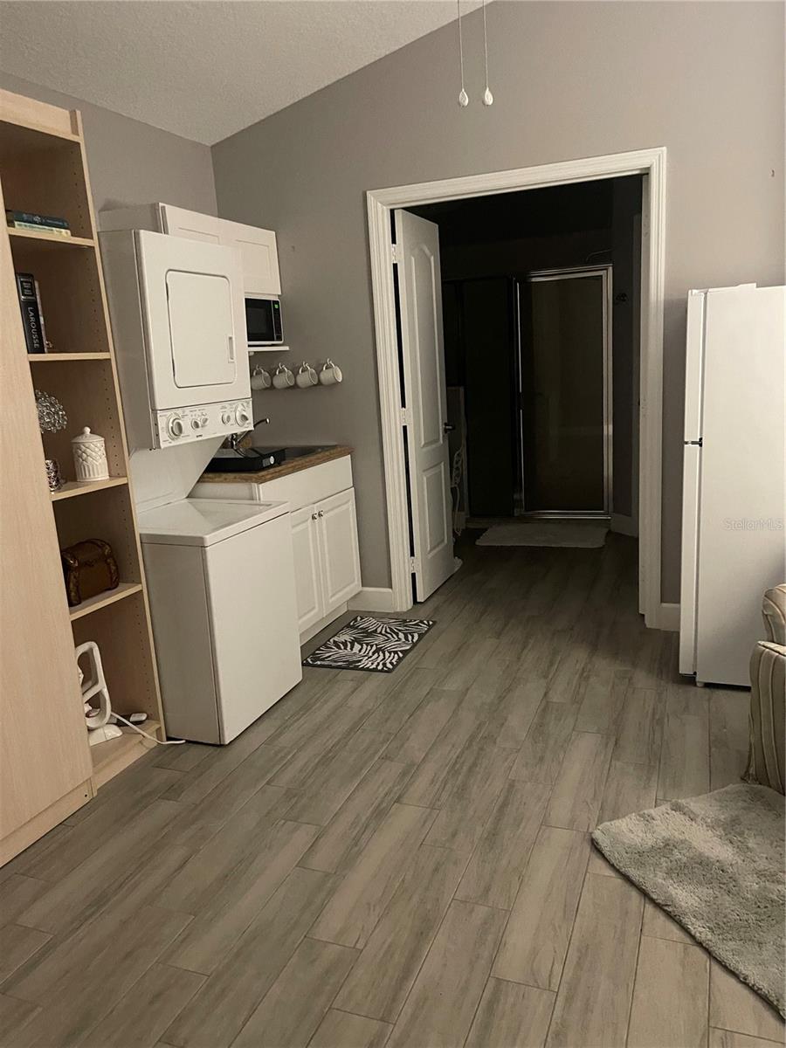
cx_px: 393
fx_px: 757
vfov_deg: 69.4
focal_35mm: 25
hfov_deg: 54.9
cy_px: 524
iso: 640
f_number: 1.6
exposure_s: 1/31
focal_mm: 5.1
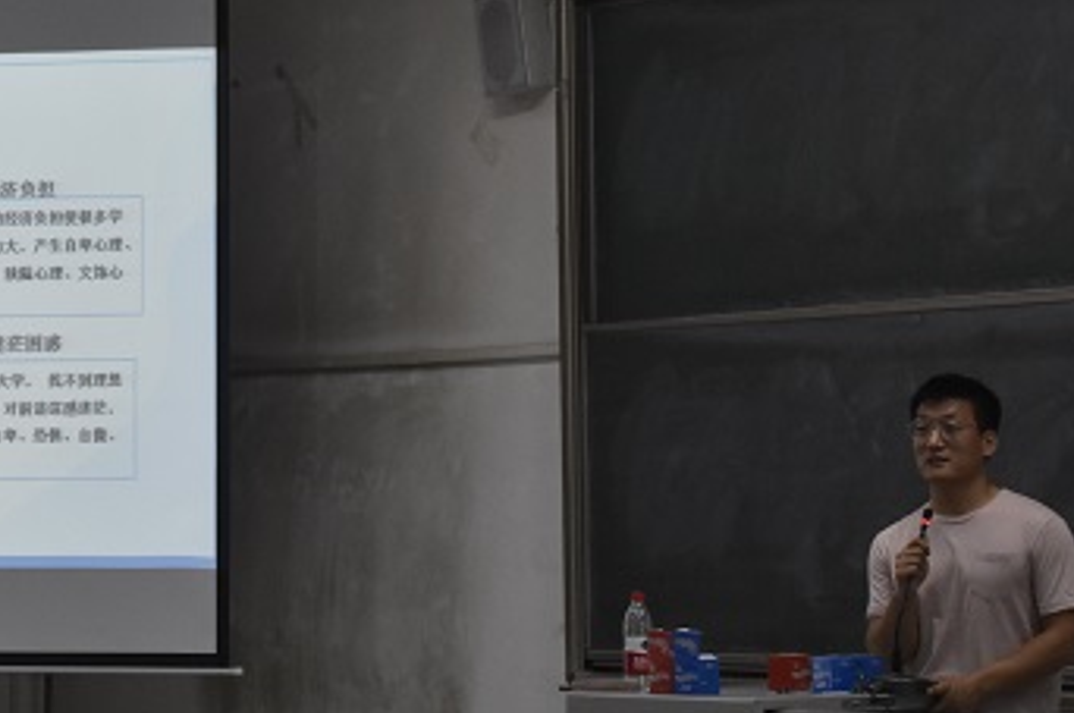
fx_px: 3515
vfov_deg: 11.6
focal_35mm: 118
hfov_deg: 17.3
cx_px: 242
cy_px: 358
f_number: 7.1
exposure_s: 1/125
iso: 1600
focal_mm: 42
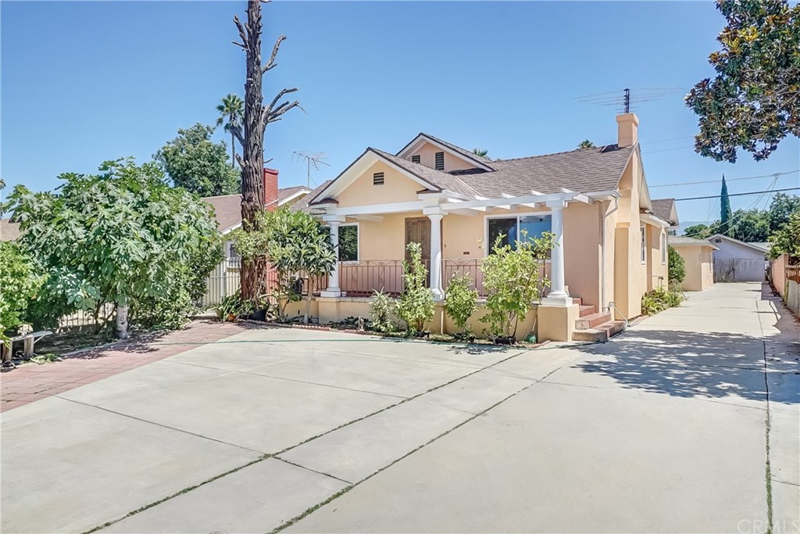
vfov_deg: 53.1
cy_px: 267
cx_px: 400
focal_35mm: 24
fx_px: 533
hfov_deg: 73.7
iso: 400
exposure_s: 1/1250
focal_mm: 16
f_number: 10
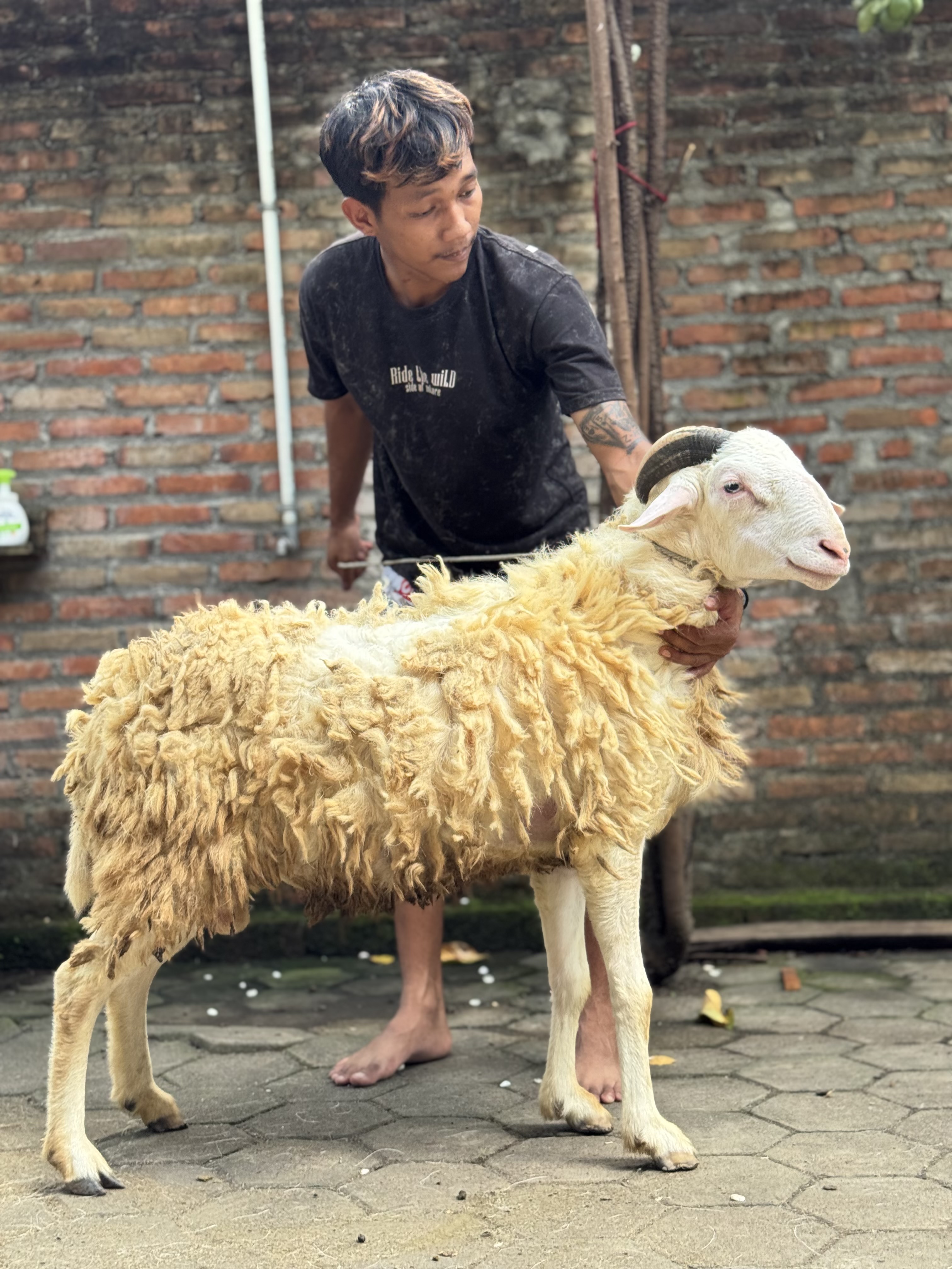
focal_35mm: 48
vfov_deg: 39.7
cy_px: 634
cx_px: 476
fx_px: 1760
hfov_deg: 30.3
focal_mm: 6.76
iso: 50
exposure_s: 1/123
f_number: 1.78
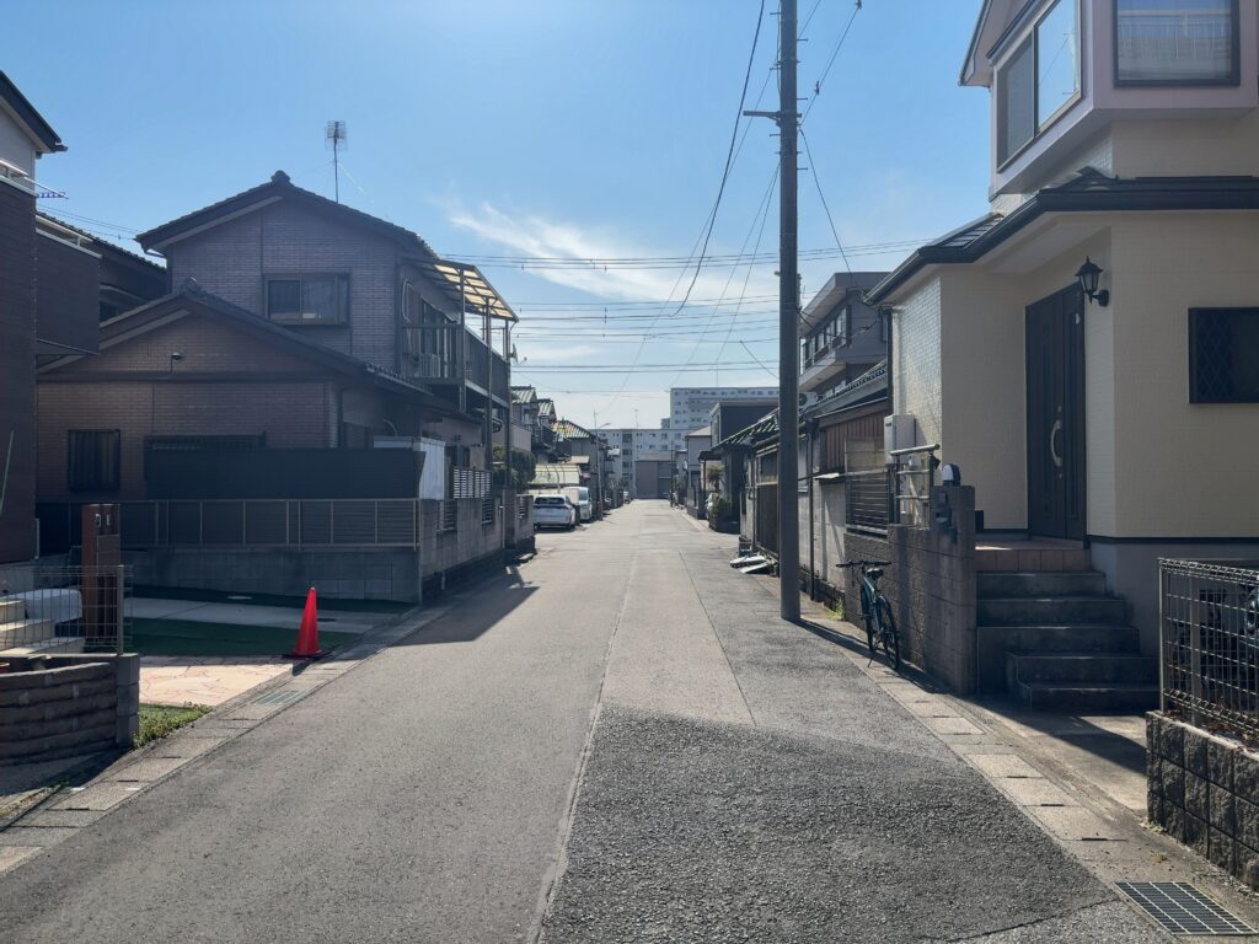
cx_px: 630
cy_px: 472
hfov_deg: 67.3
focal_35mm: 26
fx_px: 946
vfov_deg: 53.1
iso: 50
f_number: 1.6
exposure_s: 1/6711
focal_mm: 5.96
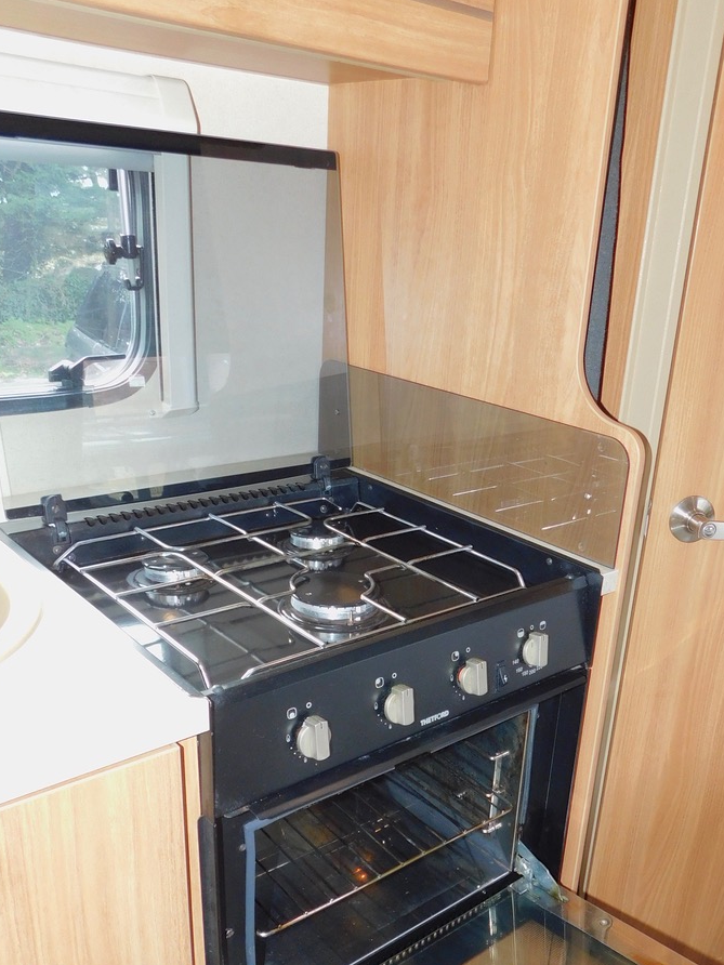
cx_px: 453
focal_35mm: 33
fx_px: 920
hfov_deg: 42.6
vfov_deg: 54.9
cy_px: 582
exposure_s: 1/30
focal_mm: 4
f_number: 3
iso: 200
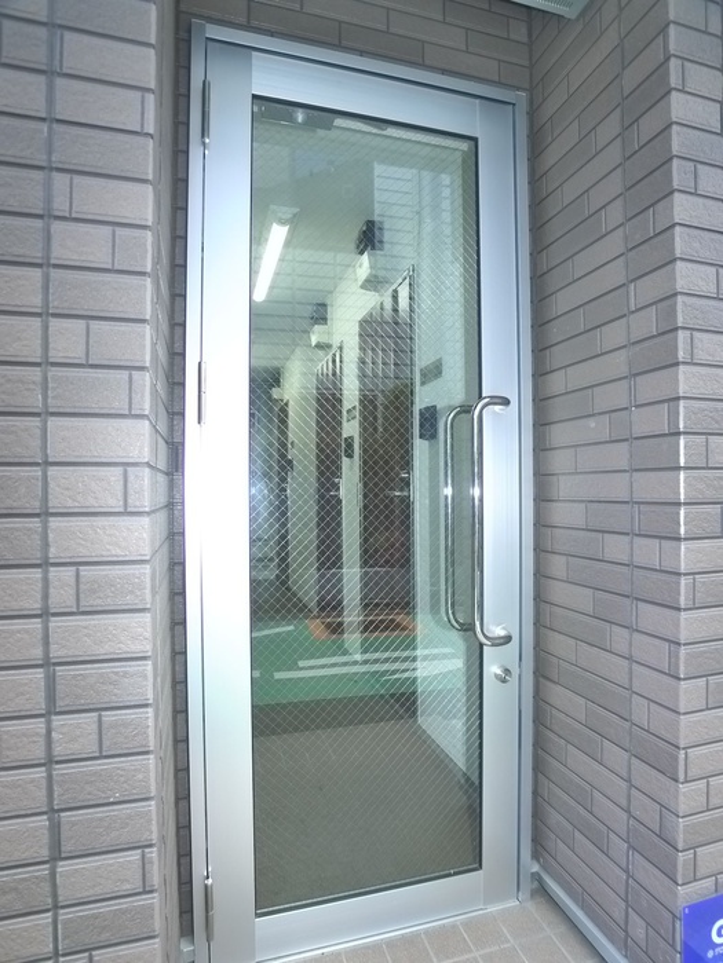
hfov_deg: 56.8
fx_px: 668
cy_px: 482
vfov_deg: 71.6
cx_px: 362
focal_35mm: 24
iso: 400
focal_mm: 5.1
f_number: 2
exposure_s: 1/80
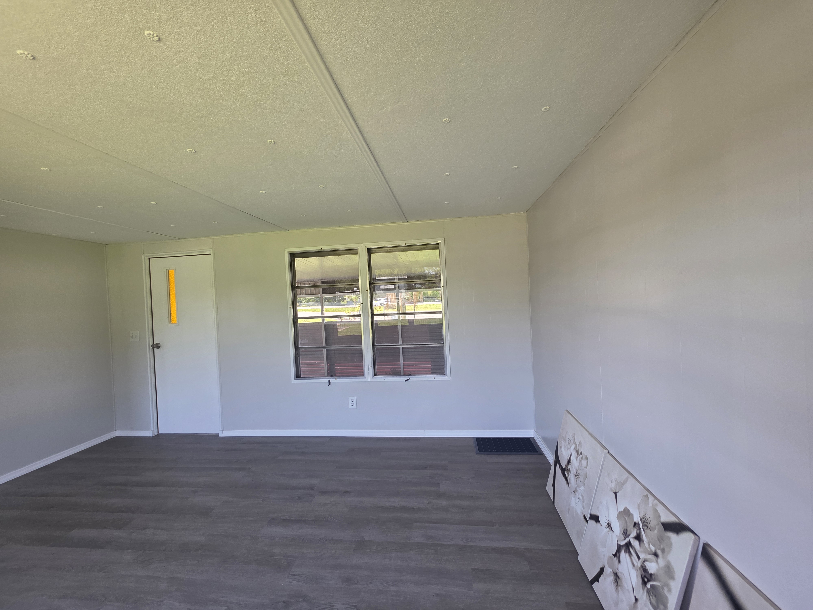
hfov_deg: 106.2
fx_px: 305
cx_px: 406
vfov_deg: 89.9
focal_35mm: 13
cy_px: 305
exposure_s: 1/120
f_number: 1.9
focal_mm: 2.2
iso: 125
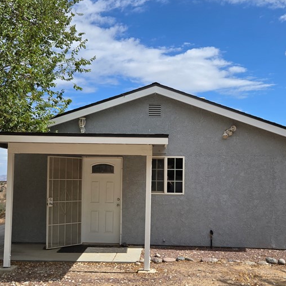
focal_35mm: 41
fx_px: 383
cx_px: 149
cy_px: 163
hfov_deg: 40.9
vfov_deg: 40.8
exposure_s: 1/2327
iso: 25
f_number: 1.8
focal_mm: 5.4
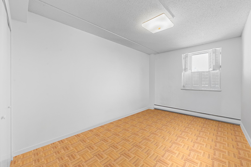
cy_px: 84
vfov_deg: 81.2
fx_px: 98
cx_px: 126
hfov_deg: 104.3
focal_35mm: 14
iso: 200
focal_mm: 14
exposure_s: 1
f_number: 10
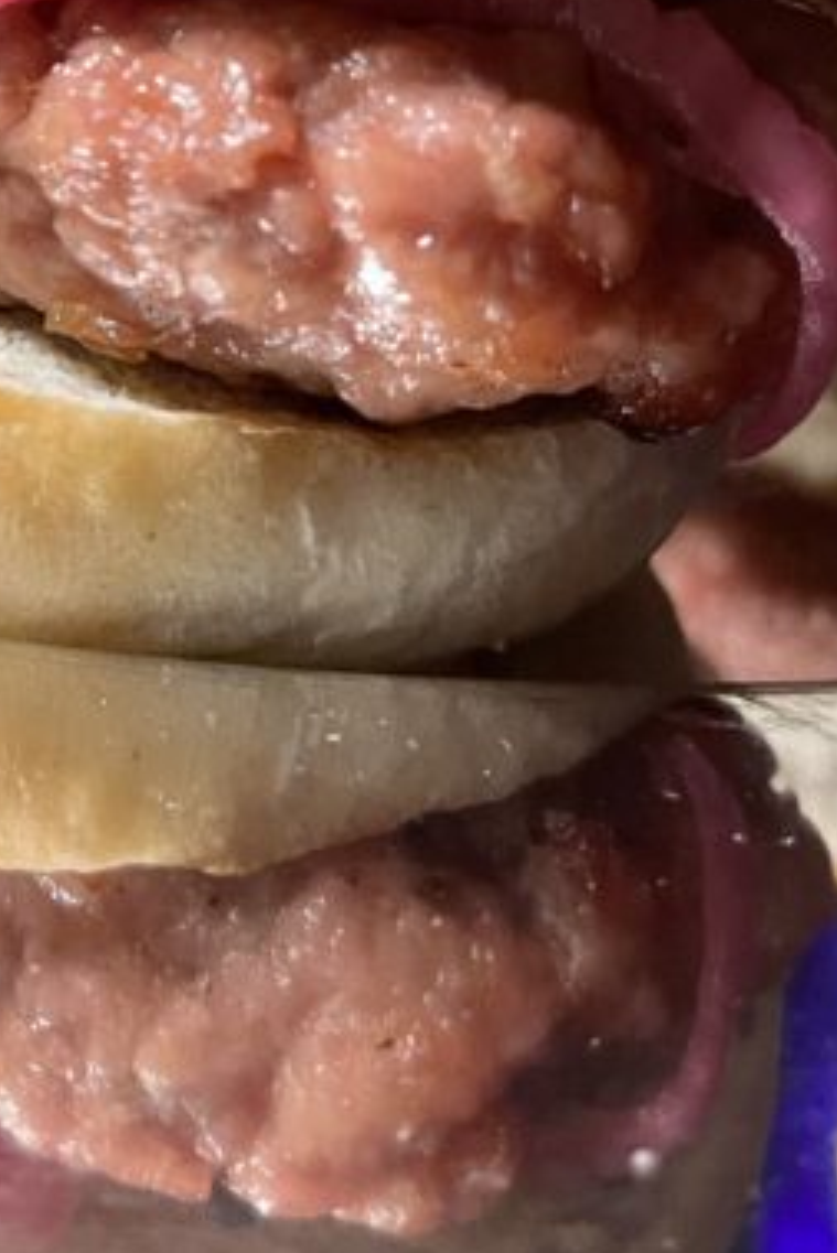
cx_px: -265
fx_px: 2543
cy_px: 56
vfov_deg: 26.5
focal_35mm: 73
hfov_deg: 17.5
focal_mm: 4.2
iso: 200
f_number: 1.6
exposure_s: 1/60
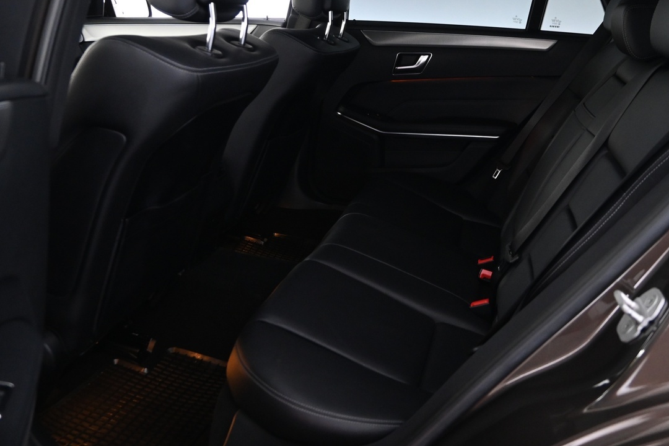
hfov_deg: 52.9
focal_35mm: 36
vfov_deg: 36.6
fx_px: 669
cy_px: 161
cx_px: 393
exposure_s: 1/10
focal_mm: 16
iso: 1600
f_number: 3.5
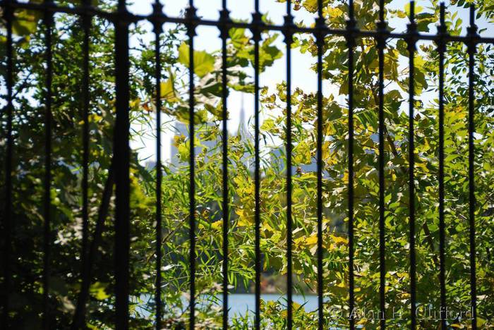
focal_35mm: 158
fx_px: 2163
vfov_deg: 8.7
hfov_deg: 13.0
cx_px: 247
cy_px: 165
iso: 100
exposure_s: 1/320
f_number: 5.6
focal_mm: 105
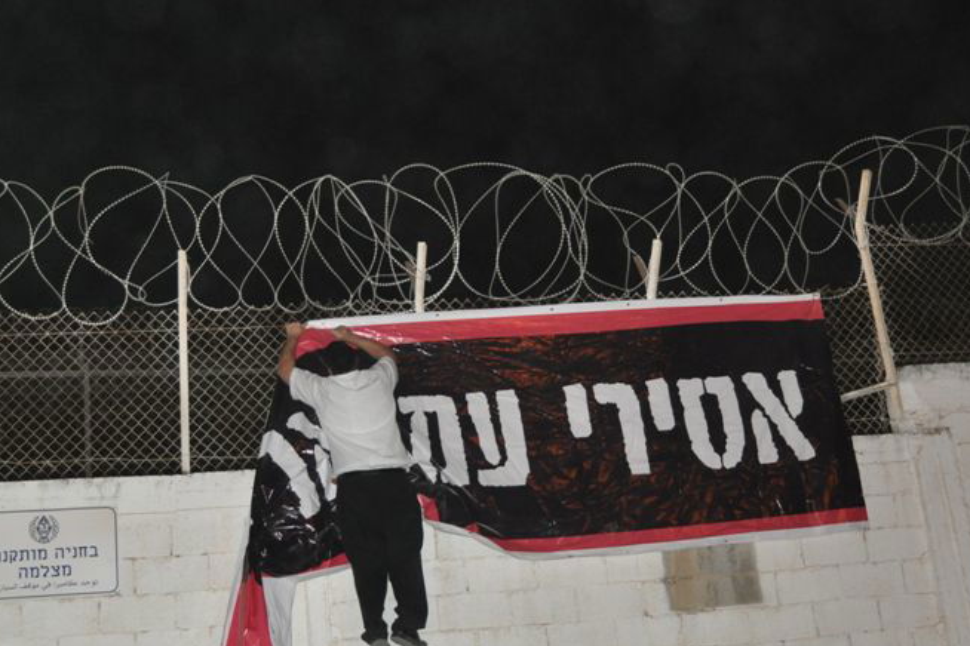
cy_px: 324
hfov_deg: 32.9
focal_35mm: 61
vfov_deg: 22.3
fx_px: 1643
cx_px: 488
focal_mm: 26
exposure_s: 1/60
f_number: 4
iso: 800
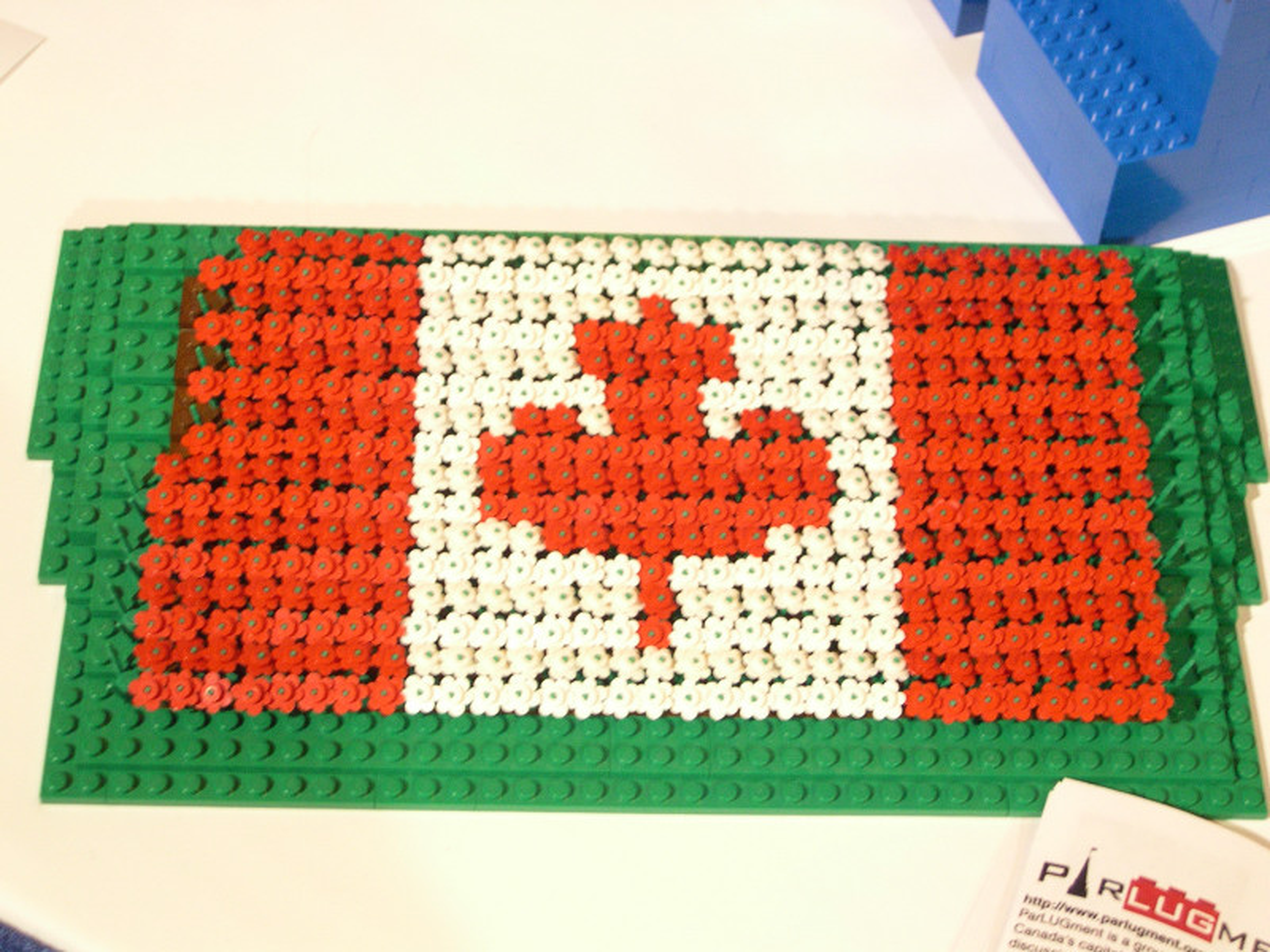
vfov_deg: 20.4
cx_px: 635
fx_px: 2642
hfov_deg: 27.0
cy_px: 476
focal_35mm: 72
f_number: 3.8
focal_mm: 15.3
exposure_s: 1/9.1
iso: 400
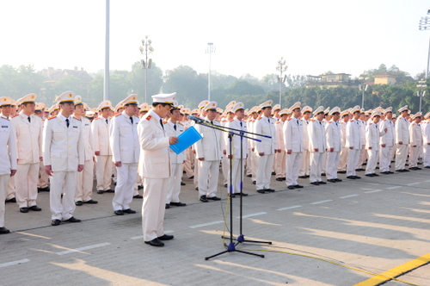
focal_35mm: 39
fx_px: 465
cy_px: 143
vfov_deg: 34.1
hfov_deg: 49.6
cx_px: 215
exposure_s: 1/160
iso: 320
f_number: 11
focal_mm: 26
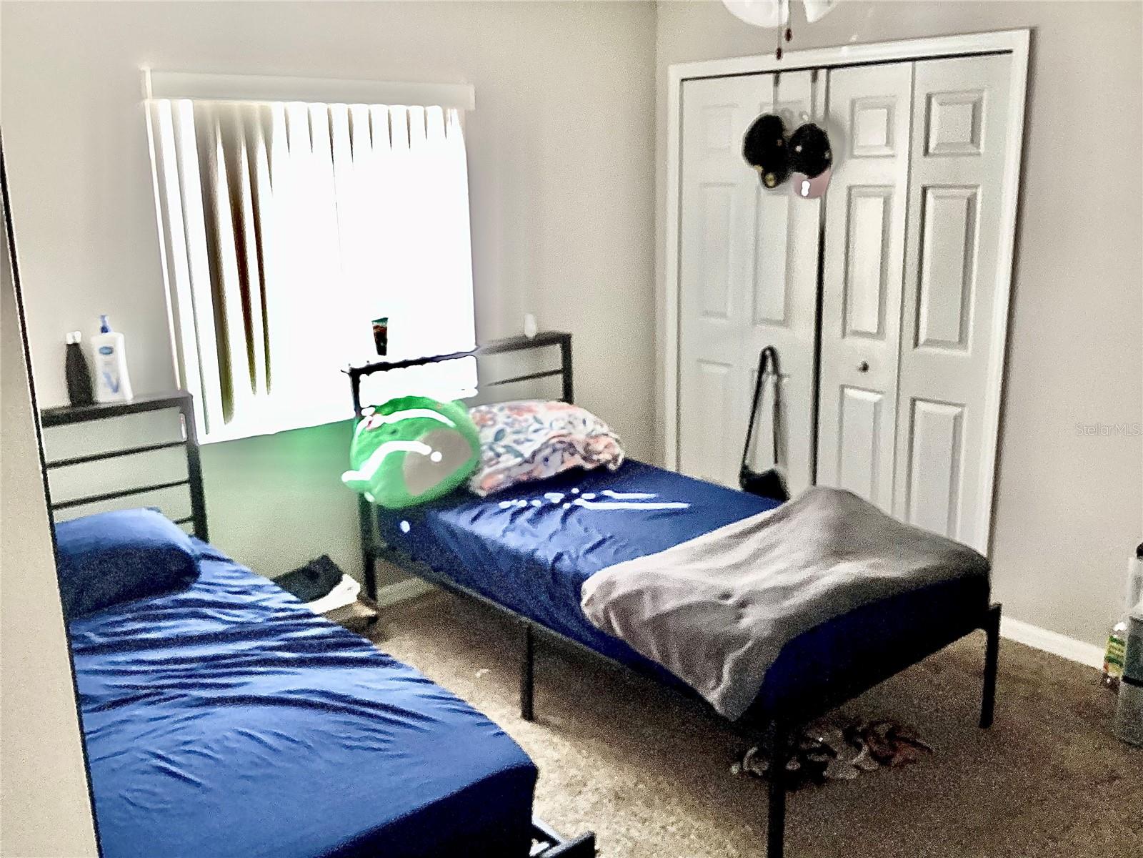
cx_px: 572
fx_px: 1024
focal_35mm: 31
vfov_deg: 45.4
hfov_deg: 58.4
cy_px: 429
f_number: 2.4
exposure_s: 1/60
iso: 100
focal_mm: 3.3
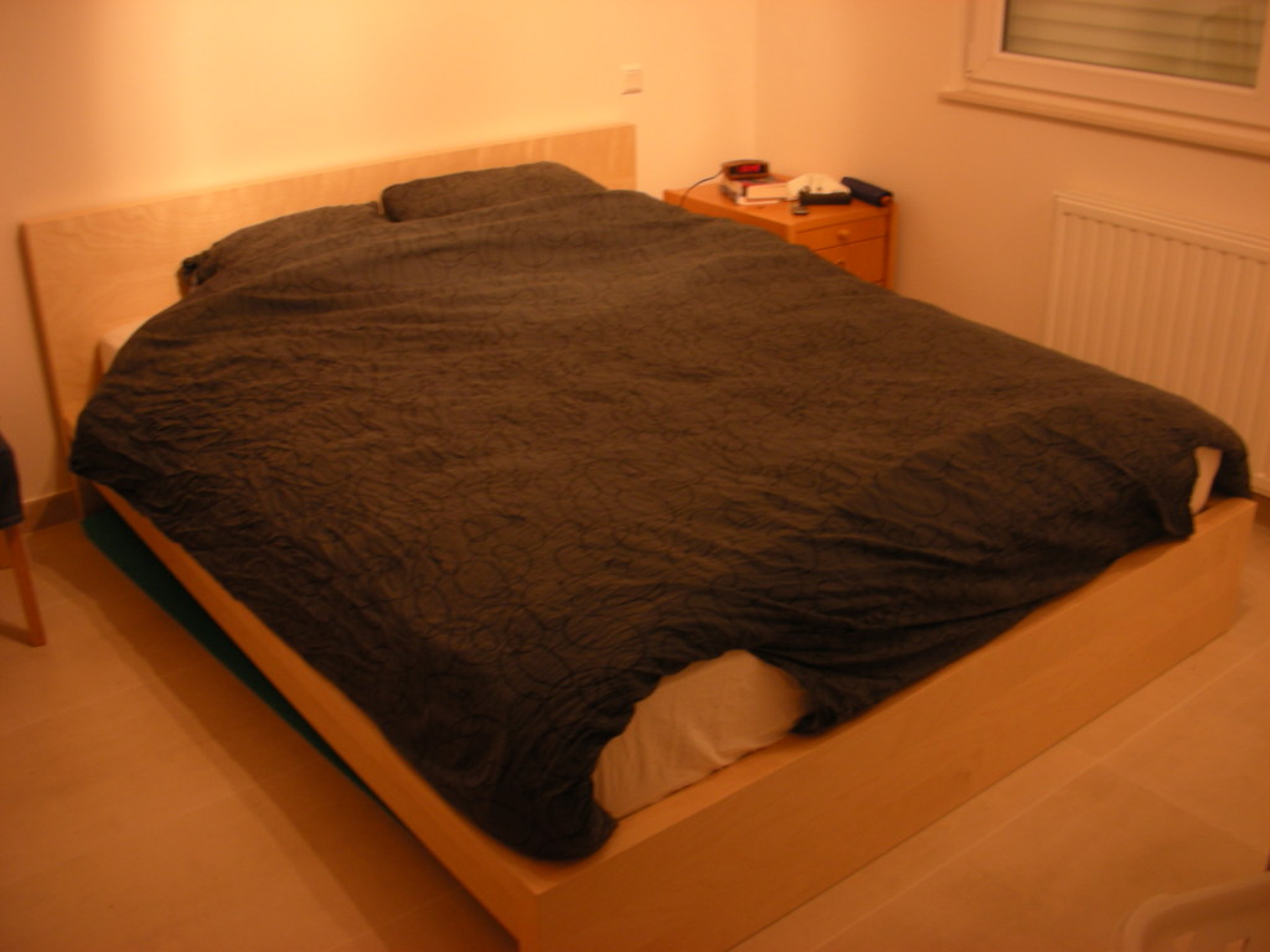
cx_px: 635
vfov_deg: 40.7
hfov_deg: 52.6
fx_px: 1284
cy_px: 476
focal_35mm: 35
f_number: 3
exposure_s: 1/1.4
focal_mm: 5.8
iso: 50
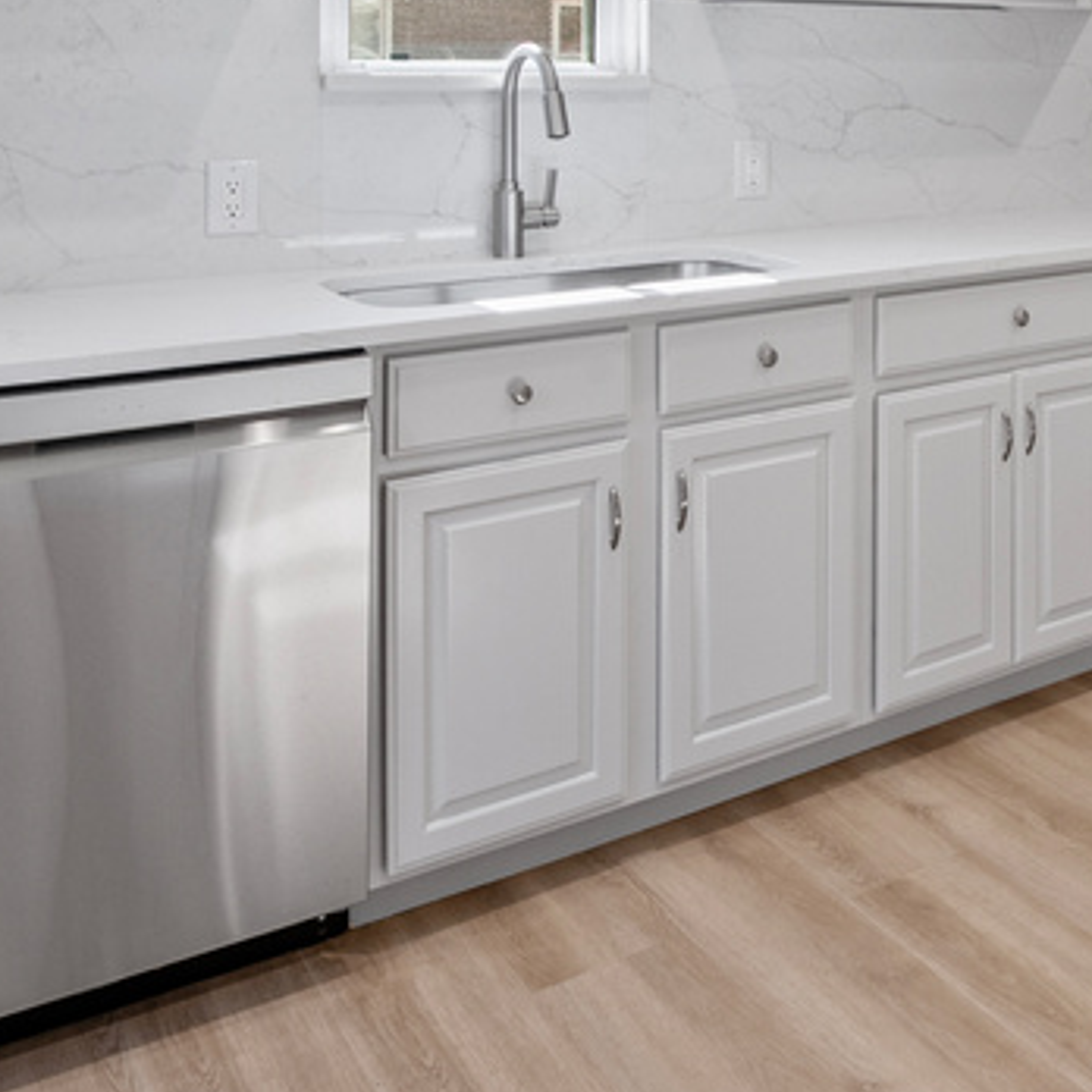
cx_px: 982
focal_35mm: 40
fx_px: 1428
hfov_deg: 38.9
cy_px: 71
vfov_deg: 38.4
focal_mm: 16
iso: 800
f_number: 8
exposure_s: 1/30
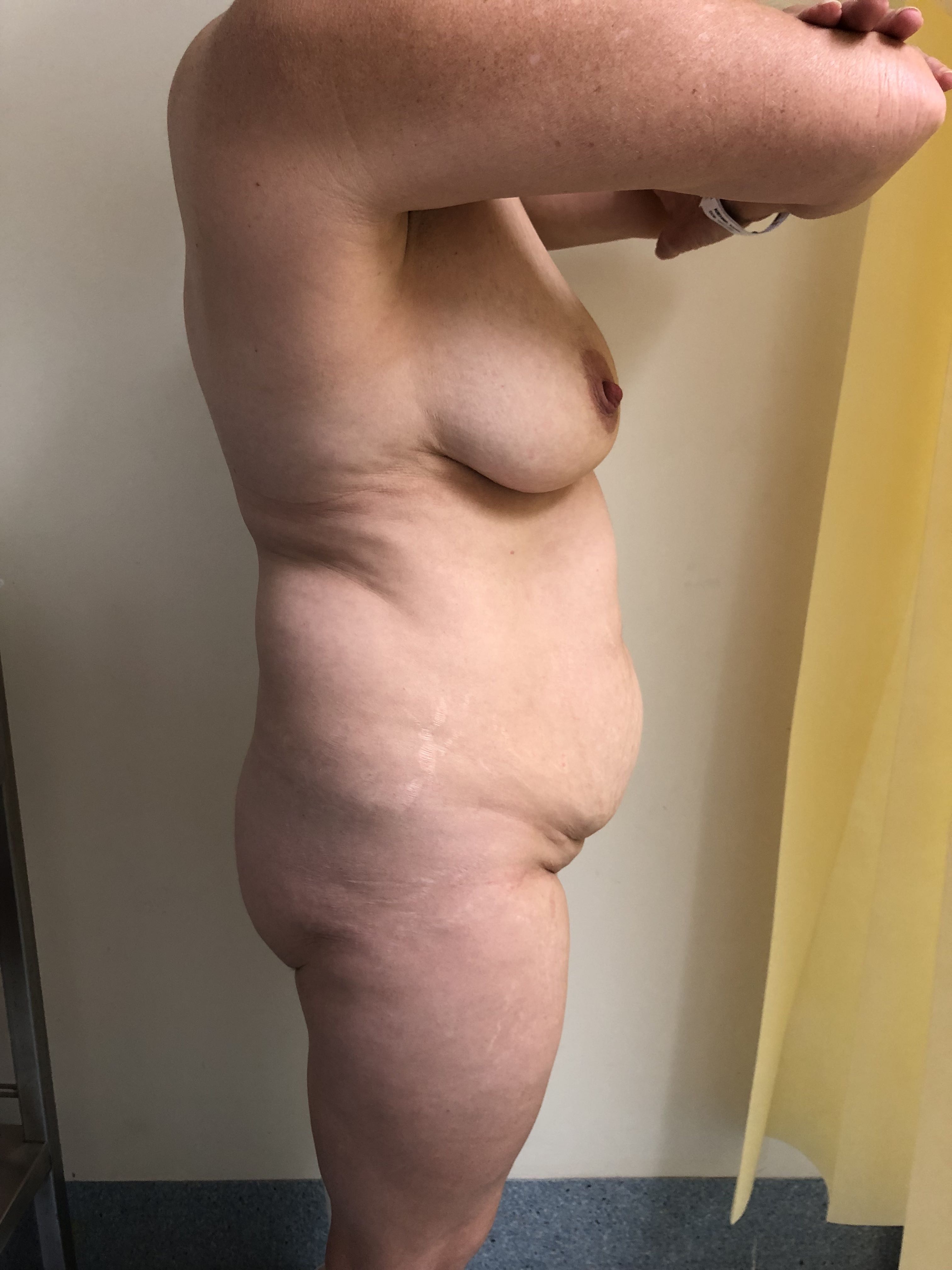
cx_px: 476
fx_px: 1027
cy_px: 635
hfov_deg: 49.7
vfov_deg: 63.4
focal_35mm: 28
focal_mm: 4
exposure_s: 1/25
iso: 40
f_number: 1.8
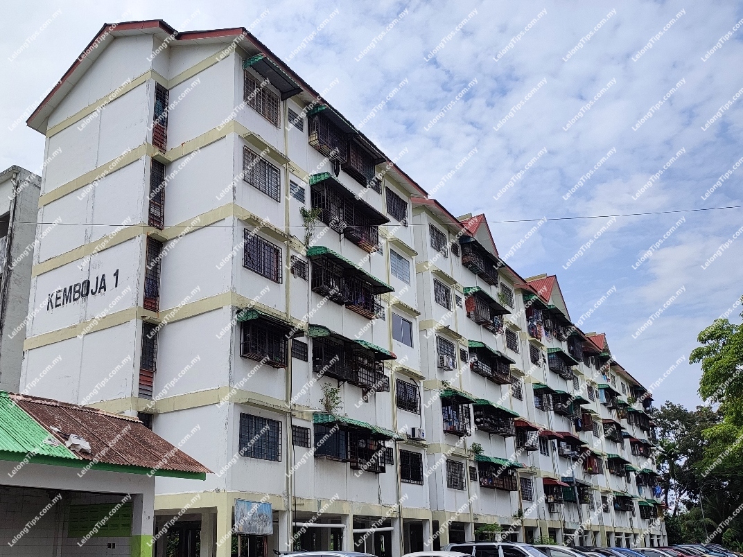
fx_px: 515
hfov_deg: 71.6
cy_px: 278
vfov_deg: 56.8
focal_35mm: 24
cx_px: 372
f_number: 1.89
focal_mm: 5.89
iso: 50
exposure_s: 1/1108
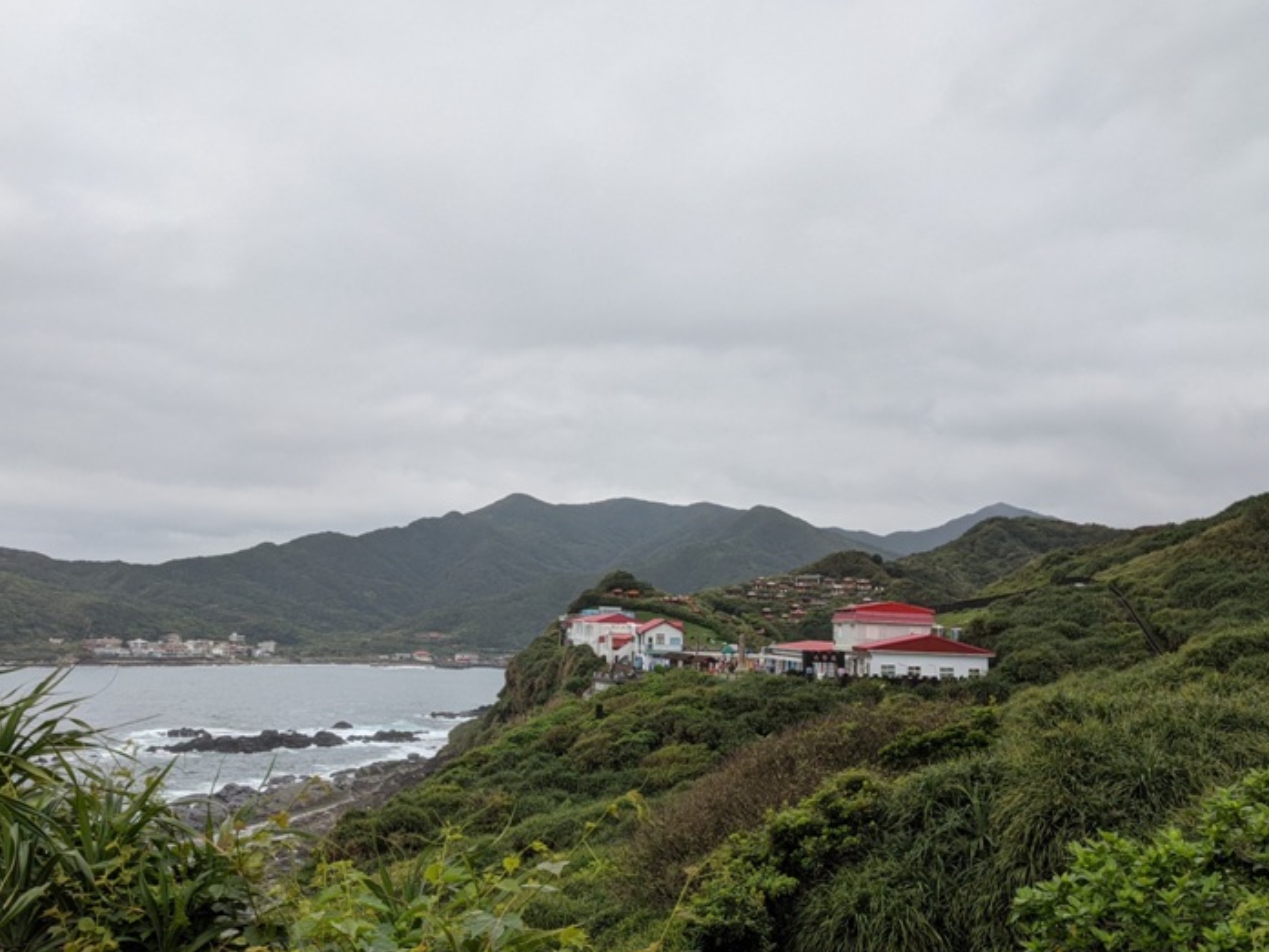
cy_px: 462
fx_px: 1137
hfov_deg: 58.3
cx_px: 615
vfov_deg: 45.4
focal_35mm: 31
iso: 92
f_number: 1.73
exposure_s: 1/1799
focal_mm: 4.38
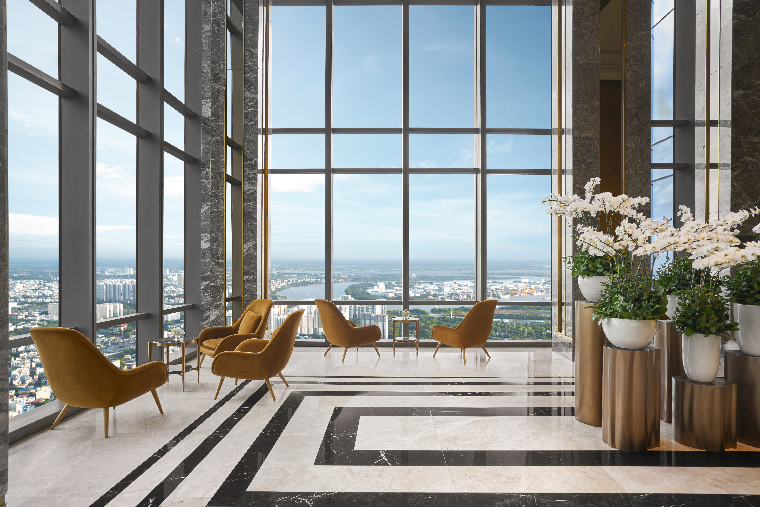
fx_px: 401
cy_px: 254
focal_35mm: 19
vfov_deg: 64.6
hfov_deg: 86.9
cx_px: 380
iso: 250
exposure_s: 1/10
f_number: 7.1
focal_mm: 19
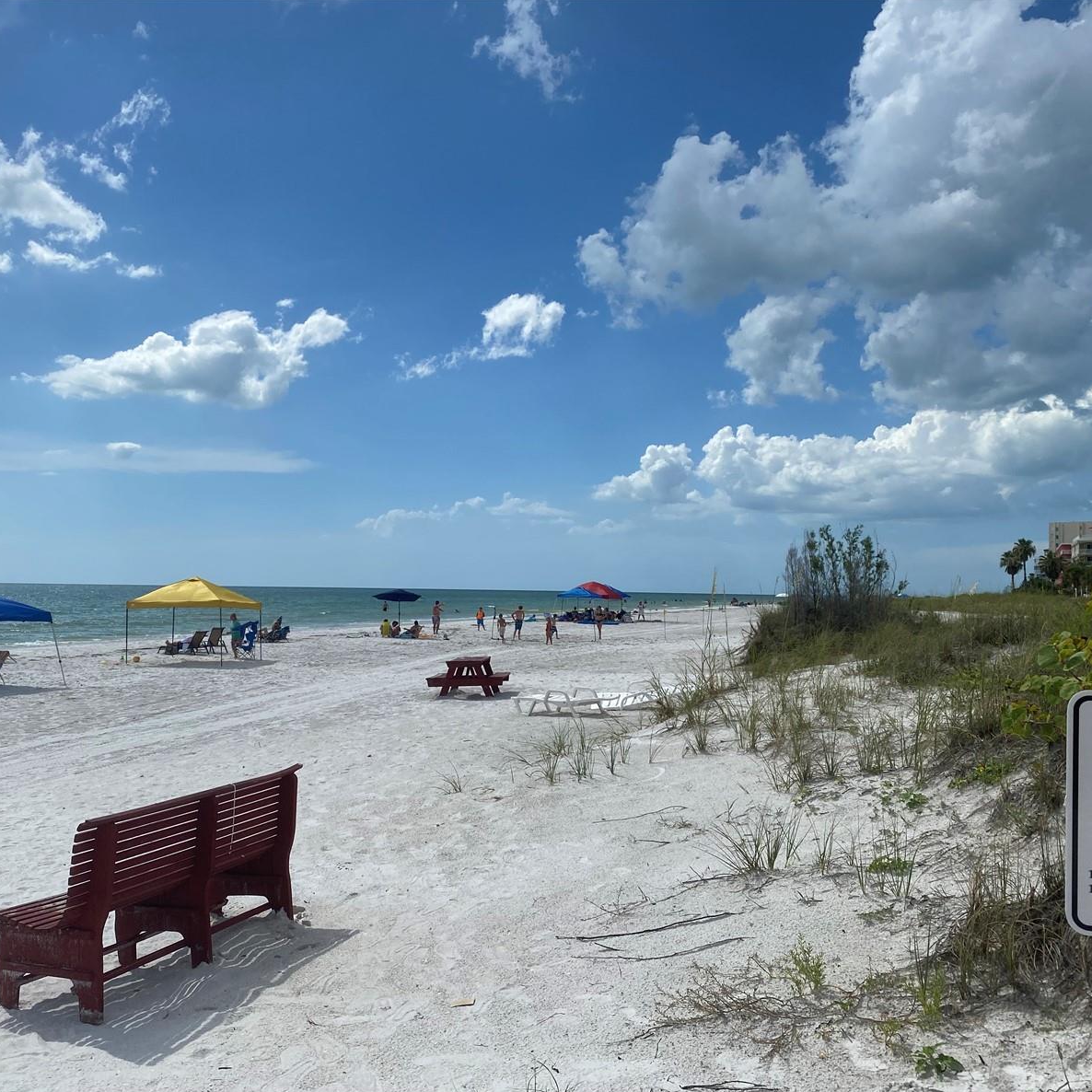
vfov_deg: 52.5
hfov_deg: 52.3
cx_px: 451
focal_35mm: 31
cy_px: 550
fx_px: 1106
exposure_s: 1/8850
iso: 32
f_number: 1.8
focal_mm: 4.25
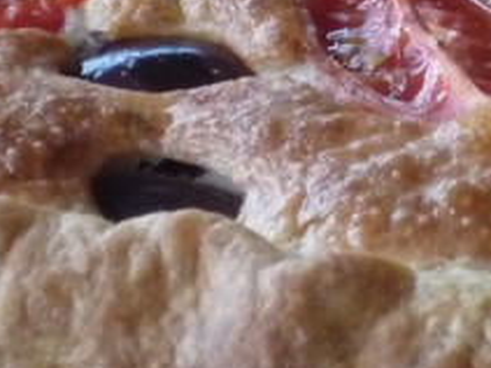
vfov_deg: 3.0
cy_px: -261
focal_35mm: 494
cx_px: 605
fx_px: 7003
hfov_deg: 4.0
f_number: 5.7
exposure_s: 1/60
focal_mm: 16.3
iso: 400
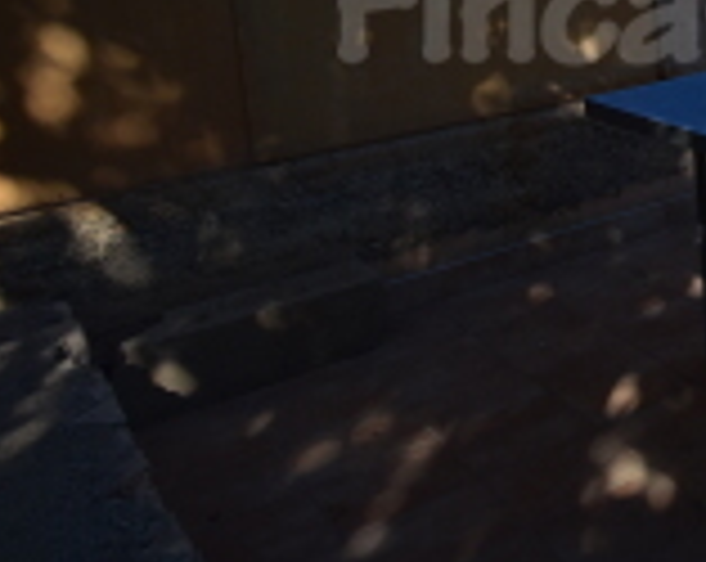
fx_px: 959
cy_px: -34
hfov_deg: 28.5
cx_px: 1025
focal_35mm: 46
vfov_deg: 29.8
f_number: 10
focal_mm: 10
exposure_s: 1/320
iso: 400
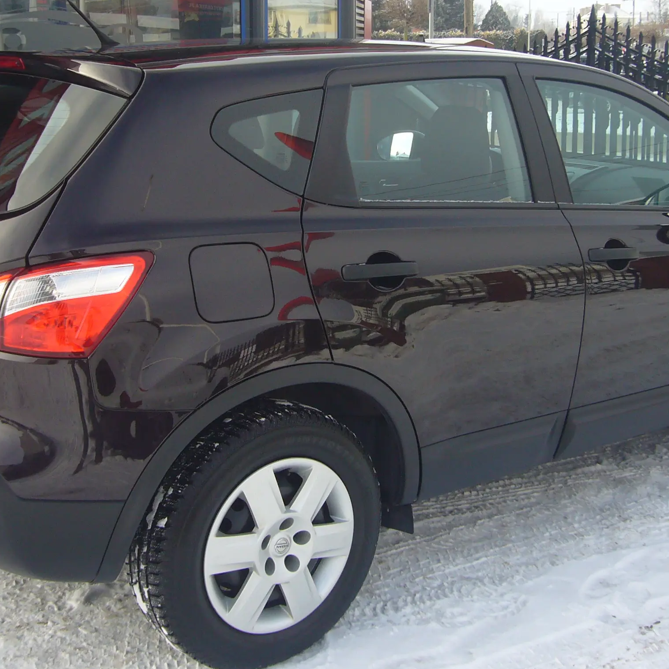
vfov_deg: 36.6
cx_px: 332
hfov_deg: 36.8
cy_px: 256
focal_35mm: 46
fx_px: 1006
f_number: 2.8
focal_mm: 4.6
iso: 80
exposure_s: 1/320
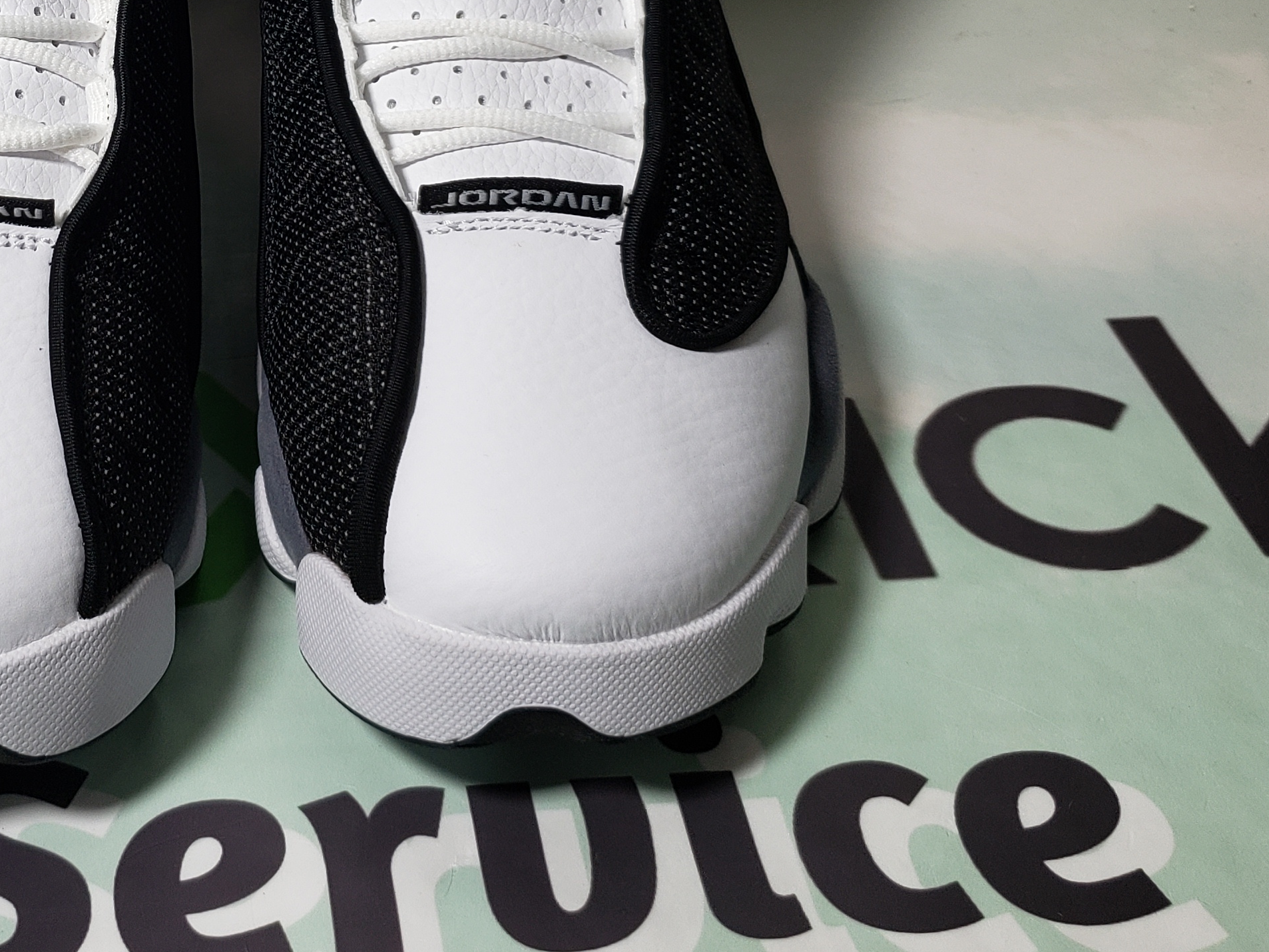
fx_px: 2017
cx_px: 146
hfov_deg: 33.3
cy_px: 49
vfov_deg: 25.5
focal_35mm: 55
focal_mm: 4.3
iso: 50
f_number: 1.5
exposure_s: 1/483
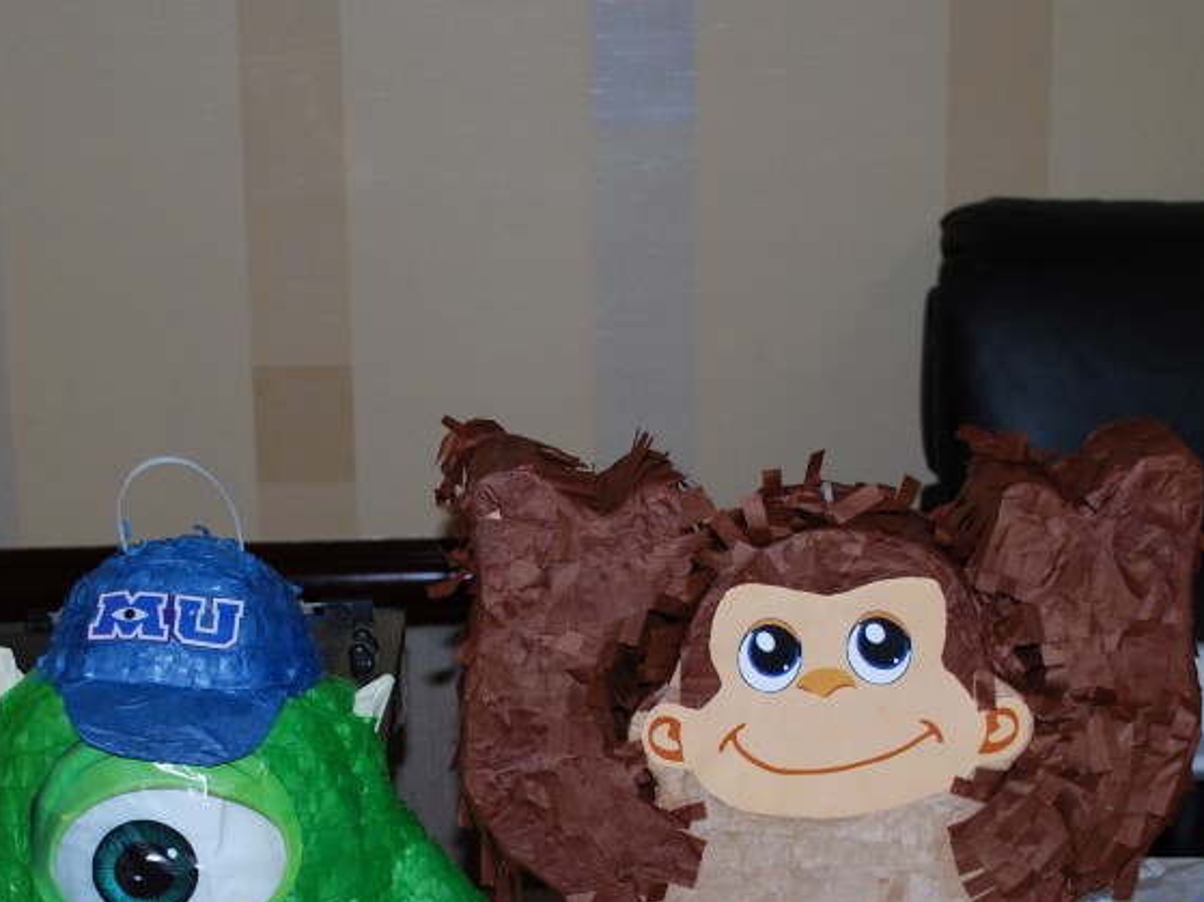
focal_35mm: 77
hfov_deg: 25.3
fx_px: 2678
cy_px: 758
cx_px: 436
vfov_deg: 18.9
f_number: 4.2
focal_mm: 26
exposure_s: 1/60
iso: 200
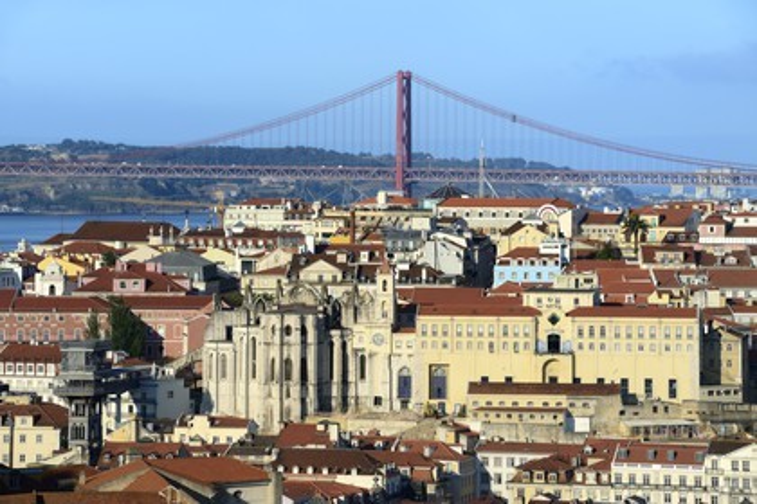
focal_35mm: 200
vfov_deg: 6.9
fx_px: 4205
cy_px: 252
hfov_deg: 10.3
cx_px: 378
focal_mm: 200
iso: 200
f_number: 16
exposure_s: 1/200
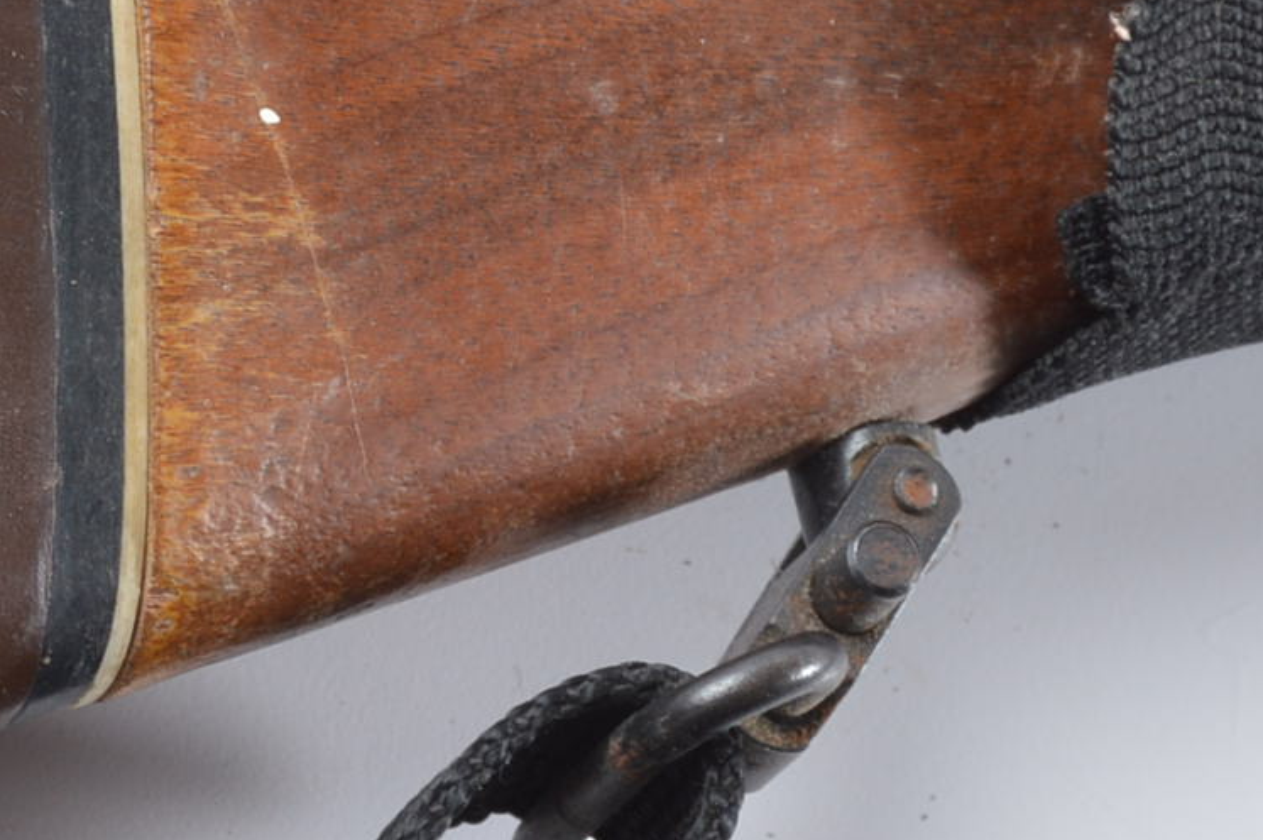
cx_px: 1135
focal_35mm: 157
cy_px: -34
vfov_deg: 8.7
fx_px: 5504
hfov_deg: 13.0
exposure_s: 1/125
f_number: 10
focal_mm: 26
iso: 100
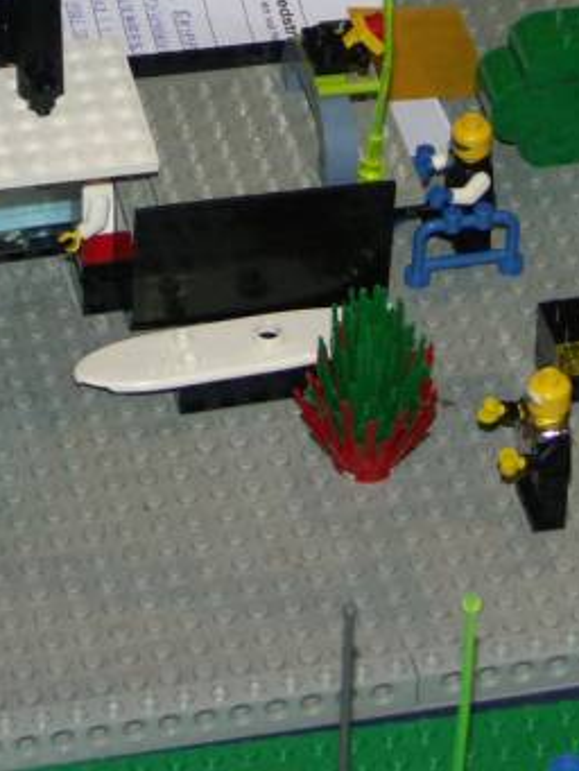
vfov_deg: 9.8
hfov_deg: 7.4
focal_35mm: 201
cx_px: 158
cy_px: 86
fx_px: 4480
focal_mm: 17.07
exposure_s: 1/60
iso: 200
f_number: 3.2
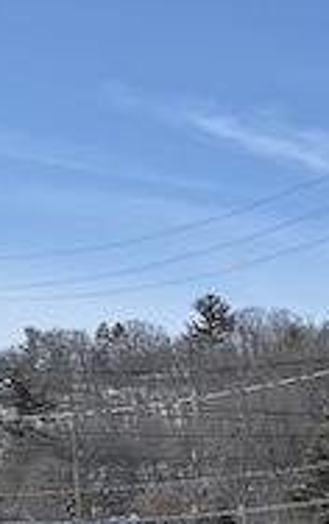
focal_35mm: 146
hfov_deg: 7.2
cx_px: 1224
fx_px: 2088
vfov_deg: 12.8
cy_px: 989
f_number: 1.78
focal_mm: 6.76
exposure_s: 1/3759
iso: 80
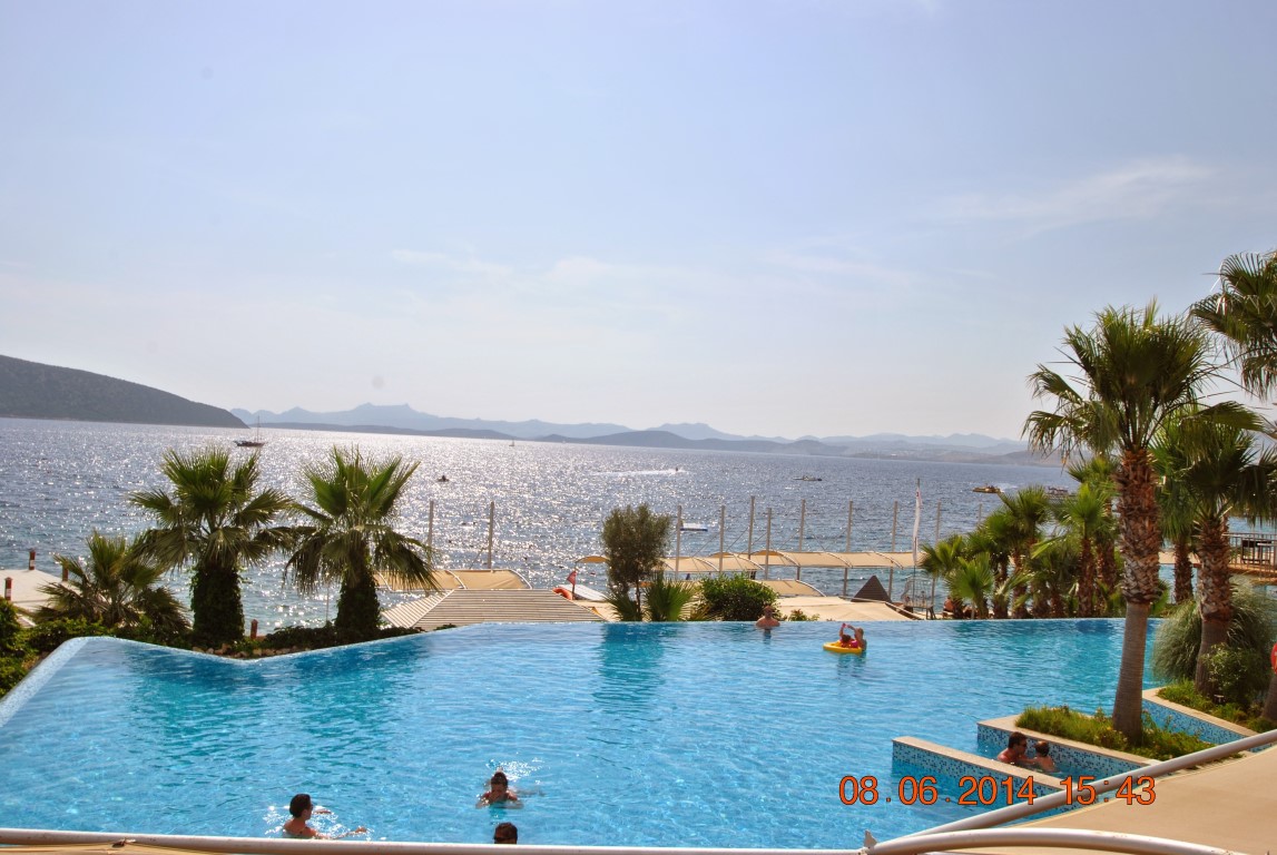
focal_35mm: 32
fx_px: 1119
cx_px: 638
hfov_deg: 59.4
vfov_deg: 41.8
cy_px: 428
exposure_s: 1/400
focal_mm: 21
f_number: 10
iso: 100
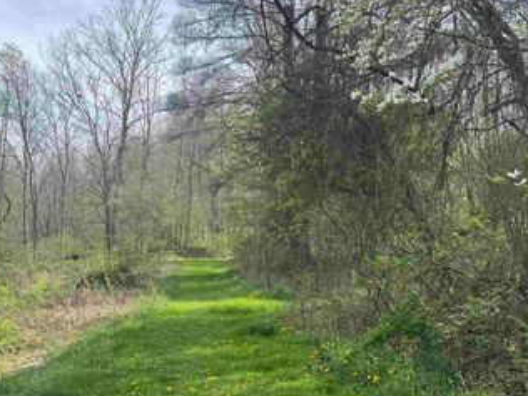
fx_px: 580
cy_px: 256
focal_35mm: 38
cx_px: 264
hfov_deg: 49.0
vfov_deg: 37.4
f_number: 1.78
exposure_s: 1/1339
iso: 80
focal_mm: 6.76
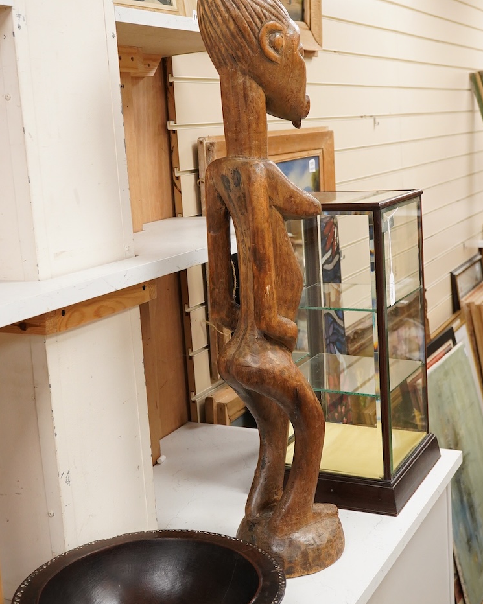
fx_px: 912
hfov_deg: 29.7
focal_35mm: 51
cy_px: 250
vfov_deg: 36.6
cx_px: 242
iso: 2500
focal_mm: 30
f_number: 9
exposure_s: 1/160
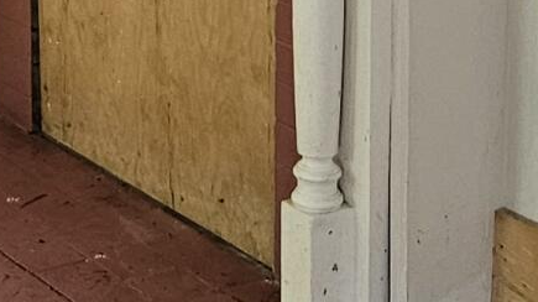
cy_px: -415
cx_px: 117
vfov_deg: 6.7
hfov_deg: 12.4
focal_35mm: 173
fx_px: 2466
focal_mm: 5.4
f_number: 1.8
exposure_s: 1/120
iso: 160
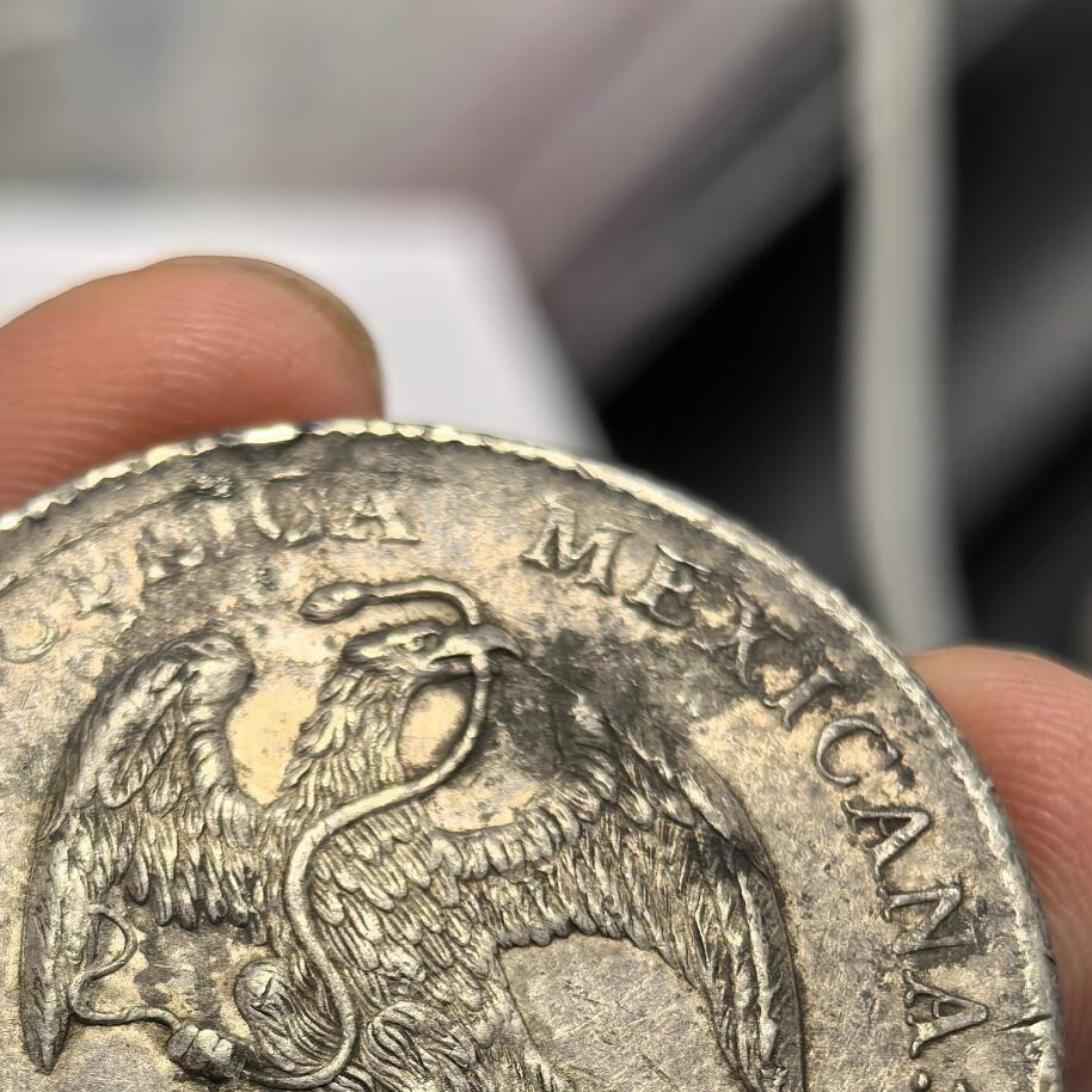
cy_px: 1032
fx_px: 3355
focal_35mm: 94
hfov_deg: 18.5
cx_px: 432
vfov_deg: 18.1
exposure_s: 1/100
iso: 200
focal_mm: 6.98
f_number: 2
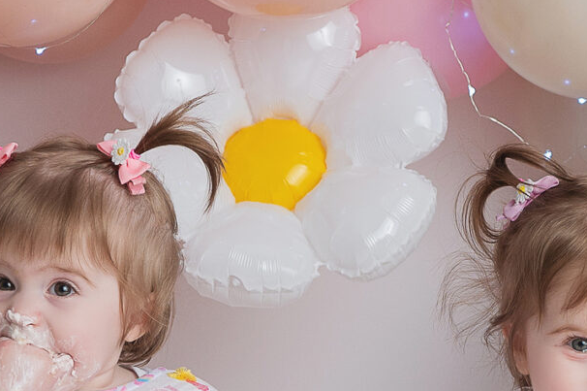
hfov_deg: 13.5
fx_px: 2476
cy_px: 209
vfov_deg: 9.0
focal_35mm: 152
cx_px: 251
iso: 320
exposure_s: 1/200
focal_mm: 36
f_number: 3.5
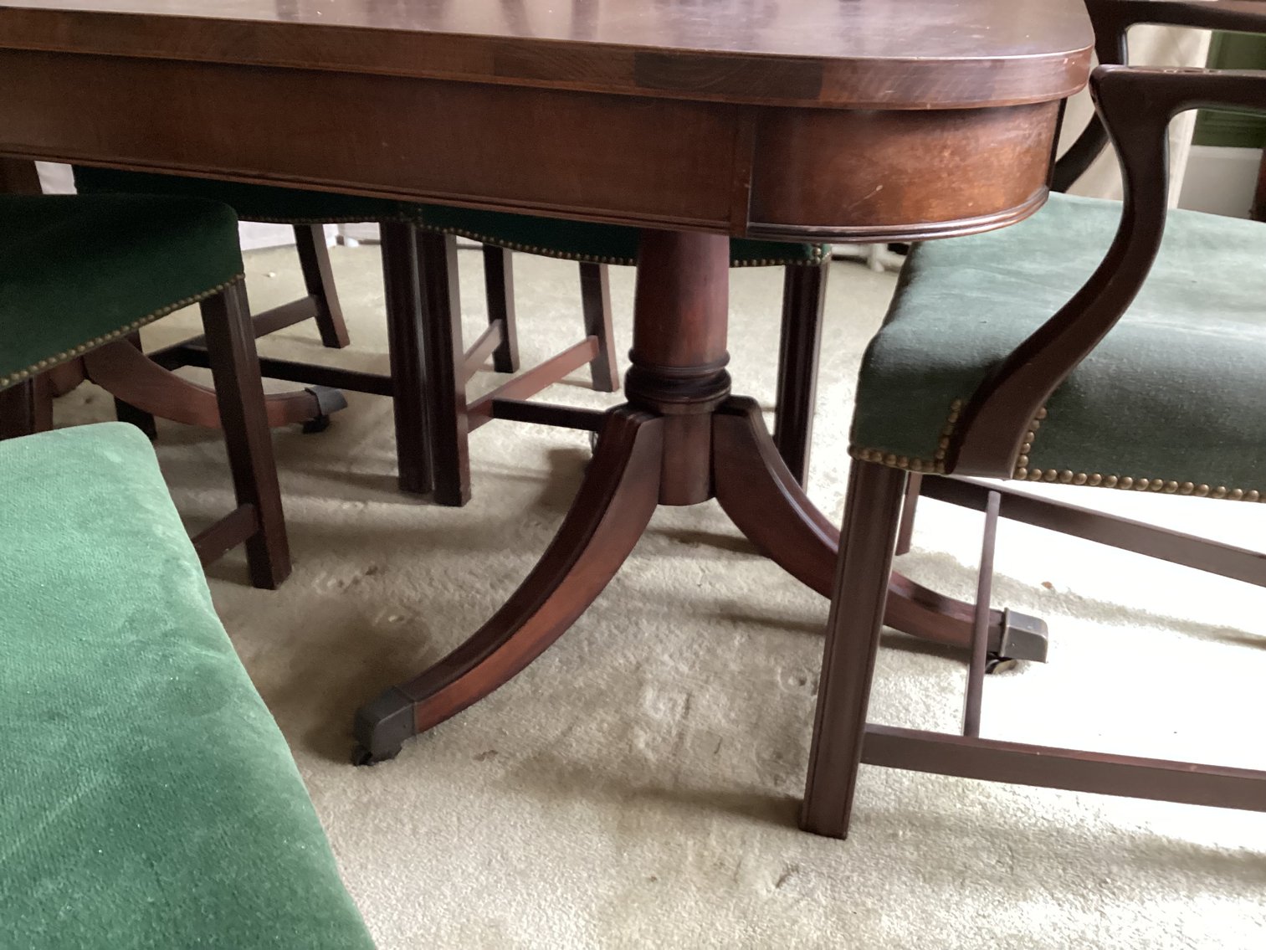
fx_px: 1134
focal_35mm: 31
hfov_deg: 58.3
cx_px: 633
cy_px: 475
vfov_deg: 45.4
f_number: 2.4
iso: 250
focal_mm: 3.3
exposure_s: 1/33
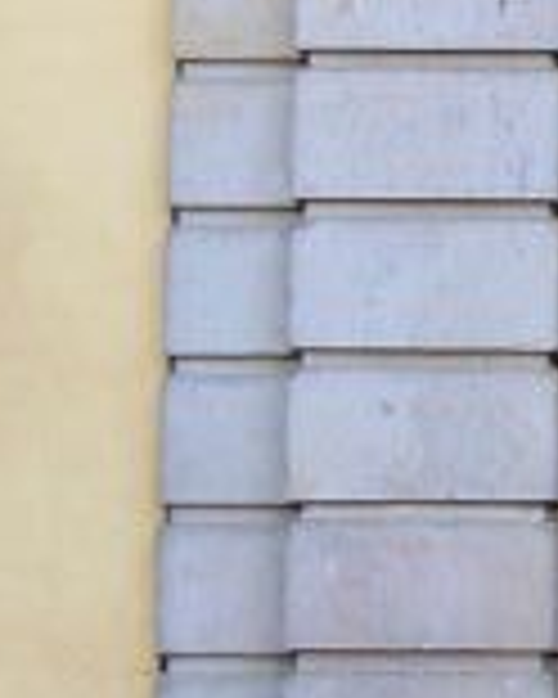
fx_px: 4892
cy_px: 68
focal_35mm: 237
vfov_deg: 8.1
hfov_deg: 6.3
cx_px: 1233
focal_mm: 9.82
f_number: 4
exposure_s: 1/64.6
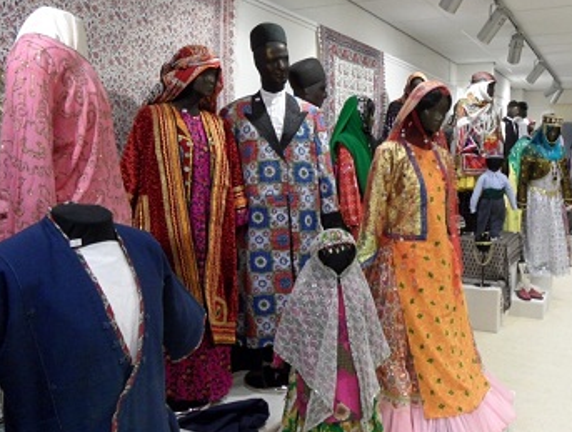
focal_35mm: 28
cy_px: 244
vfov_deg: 49.8
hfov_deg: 63.3
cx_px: 290
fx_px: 464
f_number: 3.2
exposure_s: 1/20
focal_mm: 3.9
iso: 200
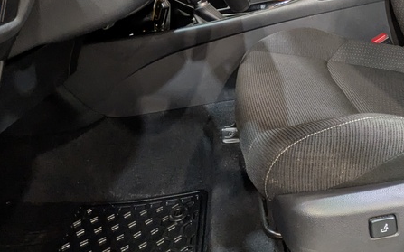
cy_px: -23
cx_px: 287
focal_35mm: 34
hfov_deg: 54.8
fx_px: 374
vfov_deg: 32.8
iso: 53
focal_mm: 1.83
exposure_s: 1/25
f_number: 2.2
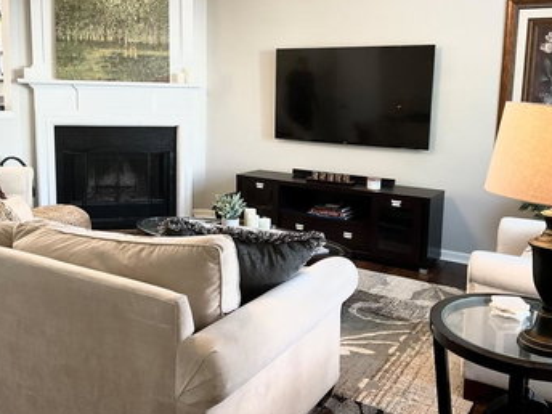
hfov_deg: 51.3
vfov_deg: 39.5
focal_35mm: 36
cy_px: 165
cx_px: 256
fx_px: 574
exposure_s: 1/60
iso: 100
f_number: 1.8
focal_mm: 3
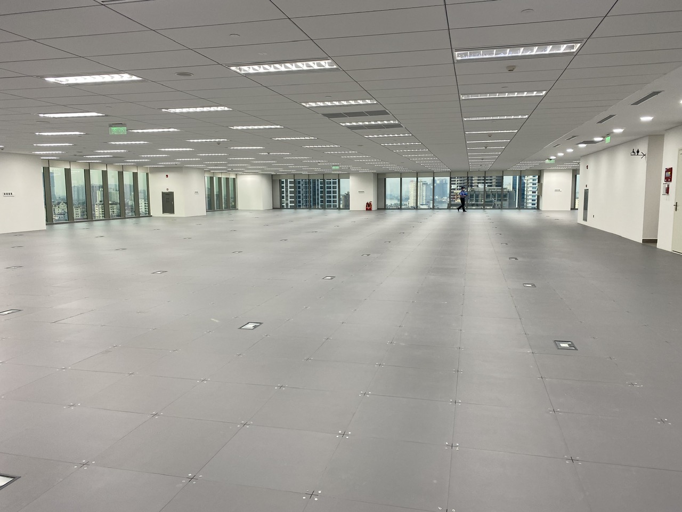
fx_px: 512
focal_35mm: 26
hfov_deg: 67.3
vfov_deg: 53.1
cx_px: 341
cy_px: 256
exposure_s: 1/100
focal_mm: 4.25
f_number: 1.8
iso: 50
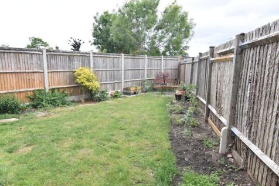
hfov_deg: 77.3
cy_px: 93
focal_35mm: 22
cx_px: 140
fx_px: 174
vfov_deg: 56.1
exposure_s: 1/500
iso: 500
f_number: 8
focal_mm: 15
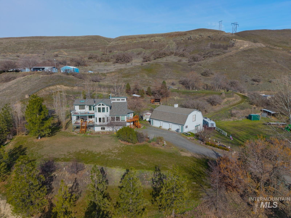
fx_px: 202
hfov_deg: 71.6
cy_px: 109
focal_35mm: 24
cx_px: 146
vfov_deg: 56.8
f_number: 1.8
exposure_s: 1/5000
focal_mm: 8.67
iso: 130
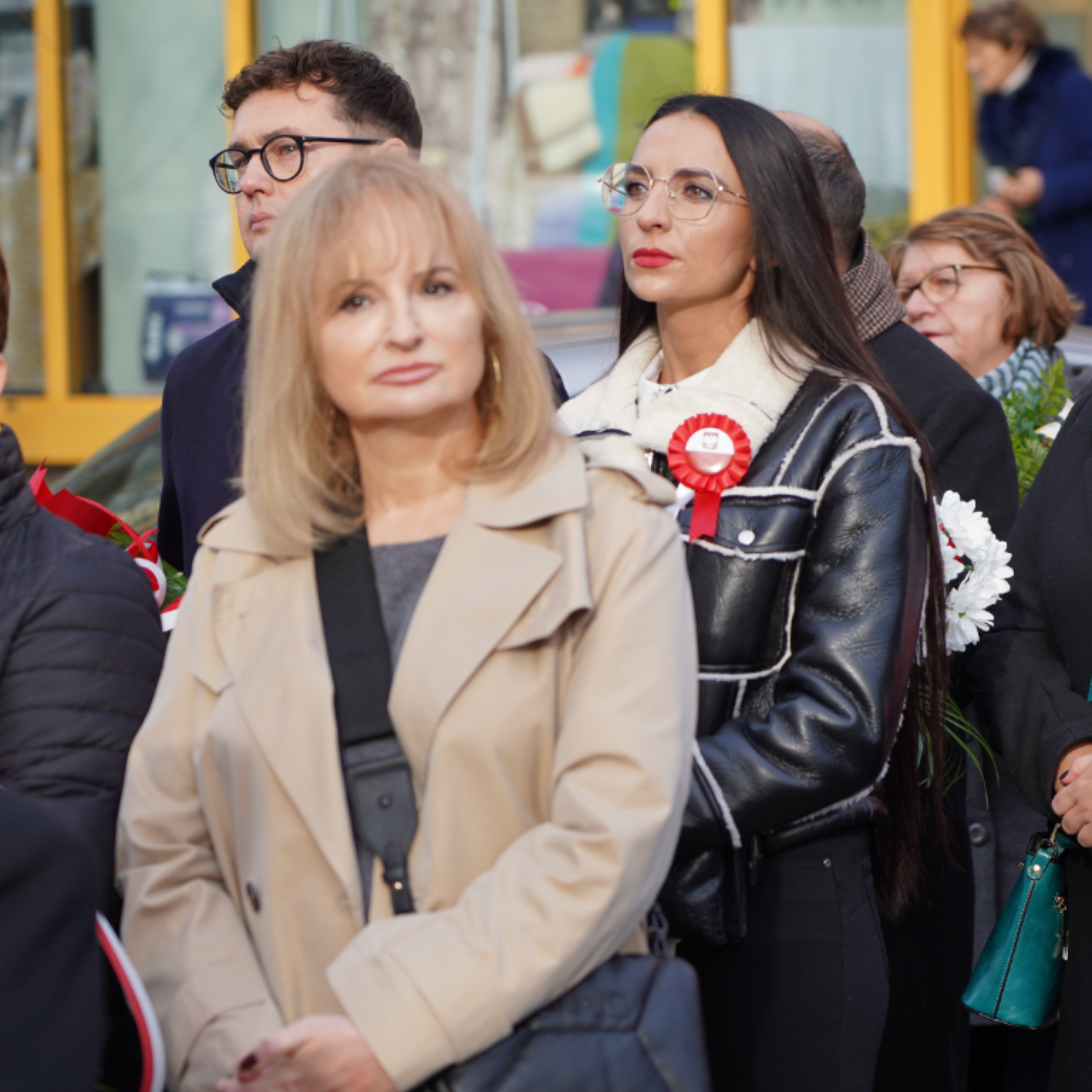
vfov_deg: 11.6
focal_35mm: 151
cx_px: 668
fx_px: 5389
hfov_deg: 11.6
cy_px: 540
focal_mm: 105
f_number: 4
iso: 100
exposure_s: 1/200
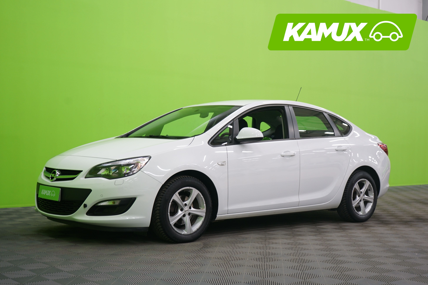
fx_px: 583
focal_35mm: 49
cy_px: 142
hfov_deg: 40.3
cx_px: 214
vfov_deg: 27.5
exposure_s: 1/10
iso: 400
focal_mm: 49
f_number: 4.5
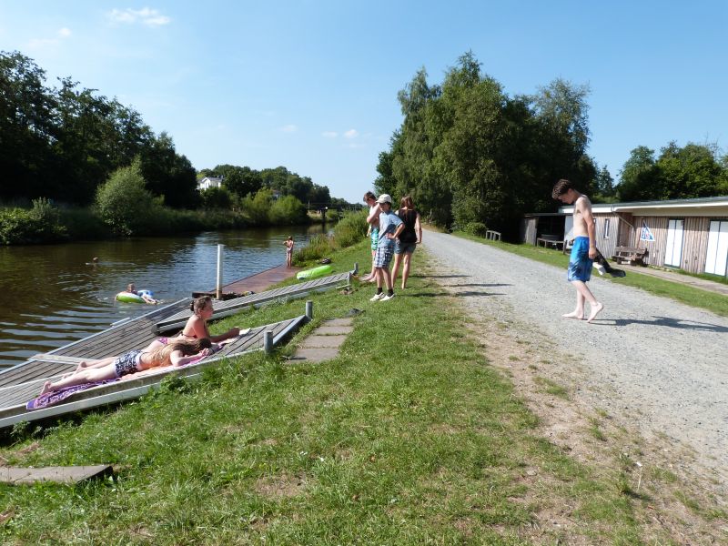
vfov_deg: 53.1
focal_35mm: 26
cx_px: 364
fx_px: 547
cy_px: 273
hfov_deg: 67.3
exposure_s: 1/320
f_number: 5.6
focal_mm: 4.5
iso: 100
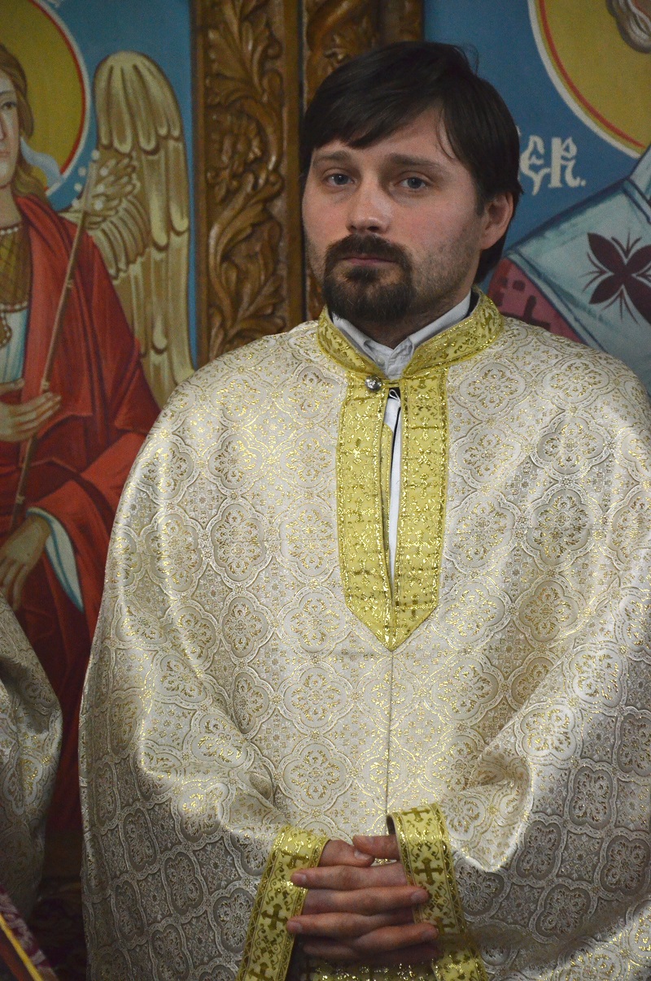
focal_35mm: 158
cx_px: 326
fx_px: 4289
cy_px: 490
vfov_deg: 13.1
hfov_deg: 8.7
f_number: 5.6
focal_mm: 105
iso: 3200
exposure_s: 1/60
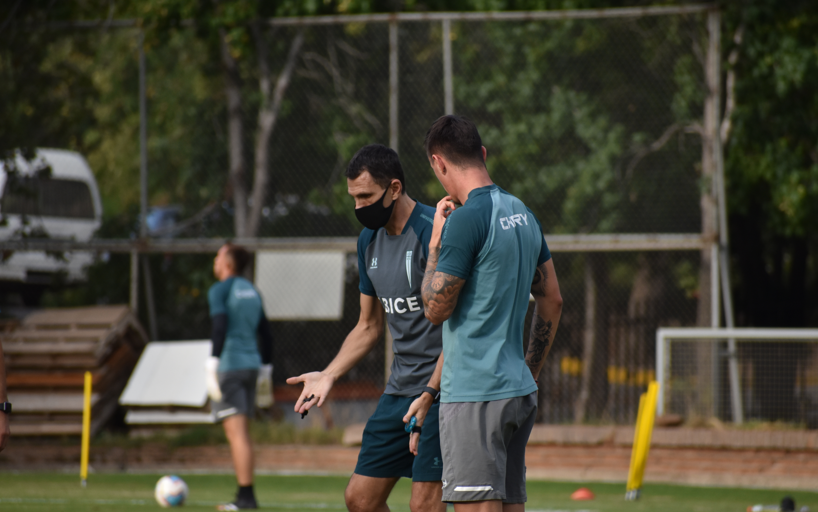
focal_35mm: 459
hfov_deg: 4.6
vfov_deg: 2.9
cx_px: 409
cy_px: 261
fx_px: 10233
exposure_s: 1/1000
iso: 640
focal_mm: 300
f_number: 6.3
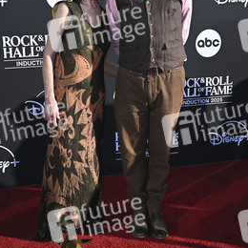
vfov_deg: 35.6
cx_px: 124
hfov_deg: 36.1
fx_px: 381
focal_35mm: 47
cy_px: 77
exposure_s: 1/320
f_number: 9
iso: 250
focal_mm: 36
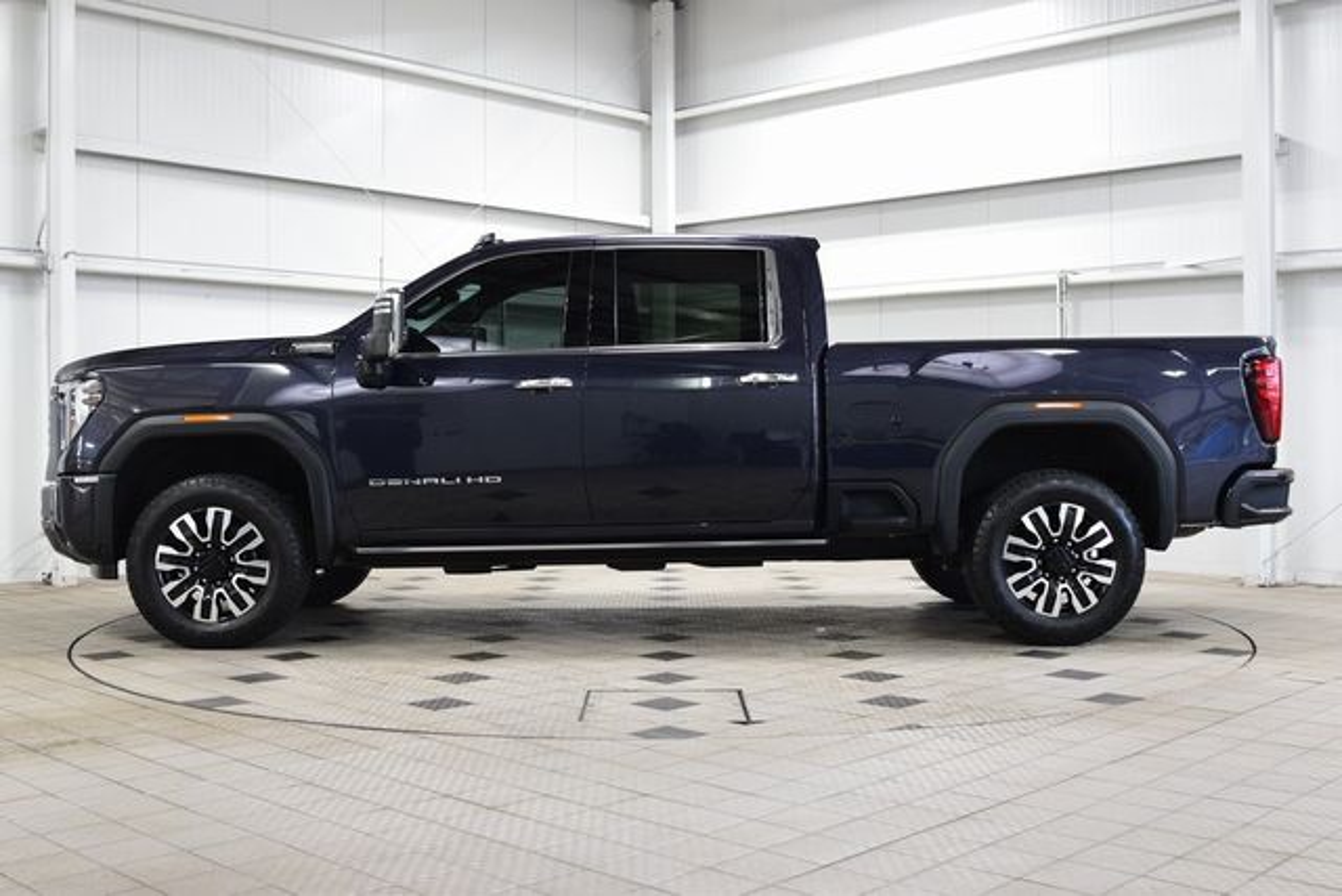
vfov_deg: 34.2
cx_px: 671
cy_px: 448
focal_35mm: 39
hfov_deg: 49.5
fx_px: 1454
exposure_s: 1/60
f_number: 5
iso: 1600
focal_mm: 26
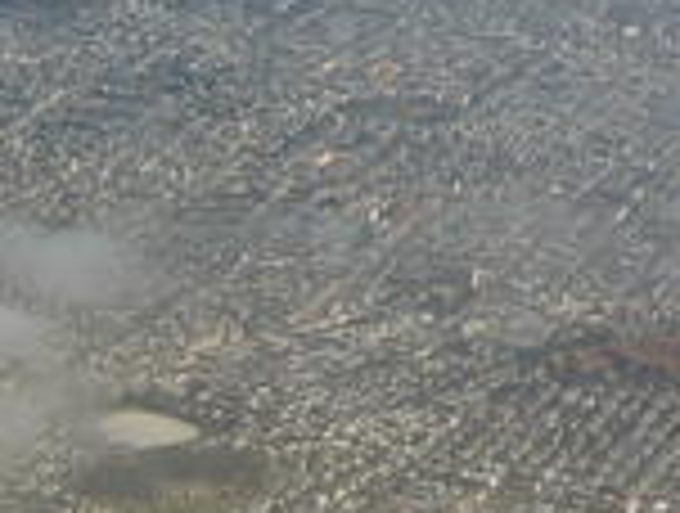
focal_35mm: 148
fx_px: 2914
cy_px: -50
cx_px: 685
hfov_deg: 13.1
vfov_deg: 10.0
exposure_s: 1/125
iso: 50
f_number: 8
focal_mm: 5.8
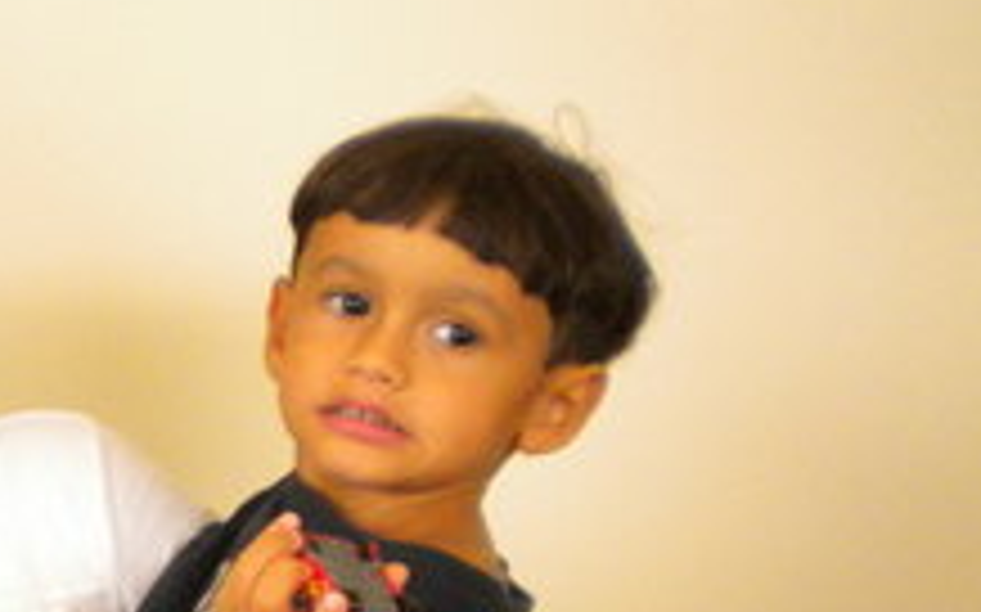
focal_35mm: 109
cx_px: -387
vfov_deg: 11.8
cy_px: 648
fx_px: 2913
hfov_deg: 17.6
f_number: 3.1
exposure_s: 1/53.8
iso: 371
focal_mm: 6.3
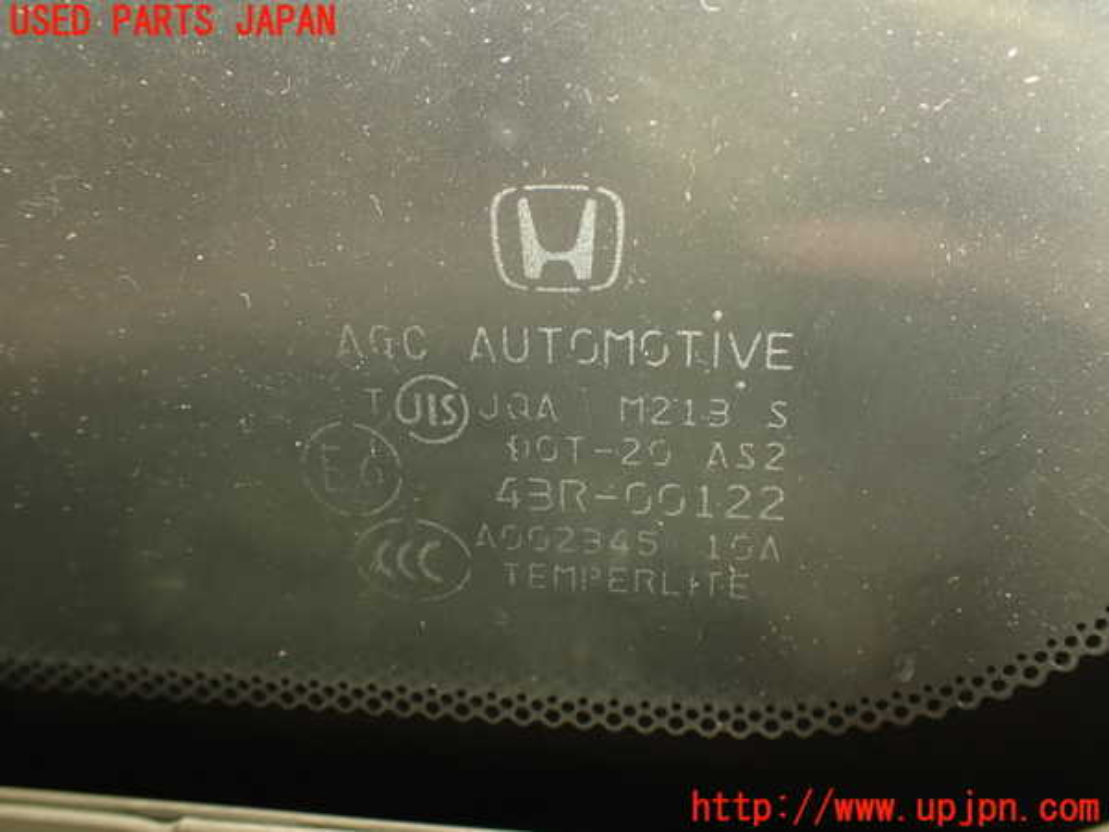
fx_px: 1025
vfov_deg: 44.2
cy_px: 416
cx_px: 554
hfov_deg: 56.8
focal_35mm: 32
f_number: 2.4
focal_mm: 5.79
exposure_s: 1/60
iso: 200
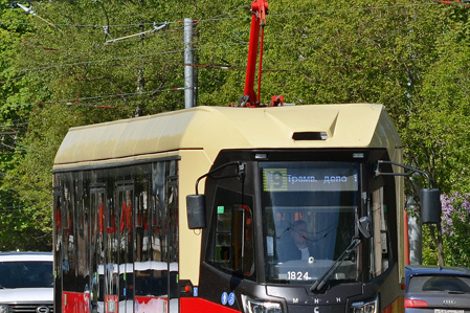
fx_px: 6277
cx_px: 311
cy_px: 102
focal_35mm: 481
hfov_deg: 4.3
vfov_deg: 2.9
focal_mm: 120
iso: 100
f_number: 11
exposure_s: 1/320
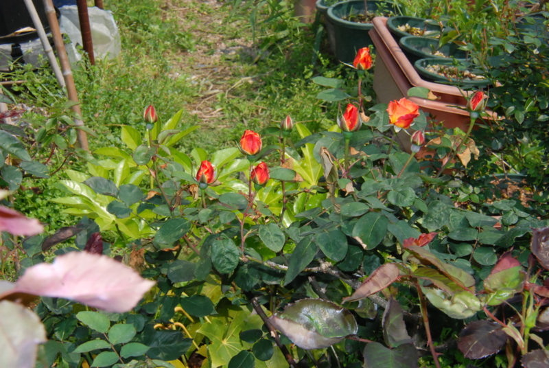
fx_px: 1558
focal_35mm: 102
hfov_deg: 20.0
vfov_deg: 13.5
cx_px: 274
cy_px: 184
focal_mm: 68
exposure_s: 1/200
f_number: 25
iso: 800
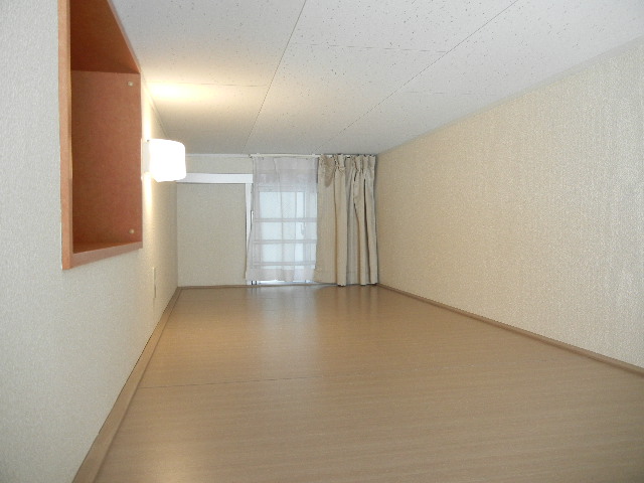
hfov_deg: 60.0
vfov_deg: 46.8
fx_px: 558
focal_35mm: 30
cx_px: 322
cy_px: 242
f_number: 3.5
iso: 362
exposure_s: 1/30
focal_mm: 5.4
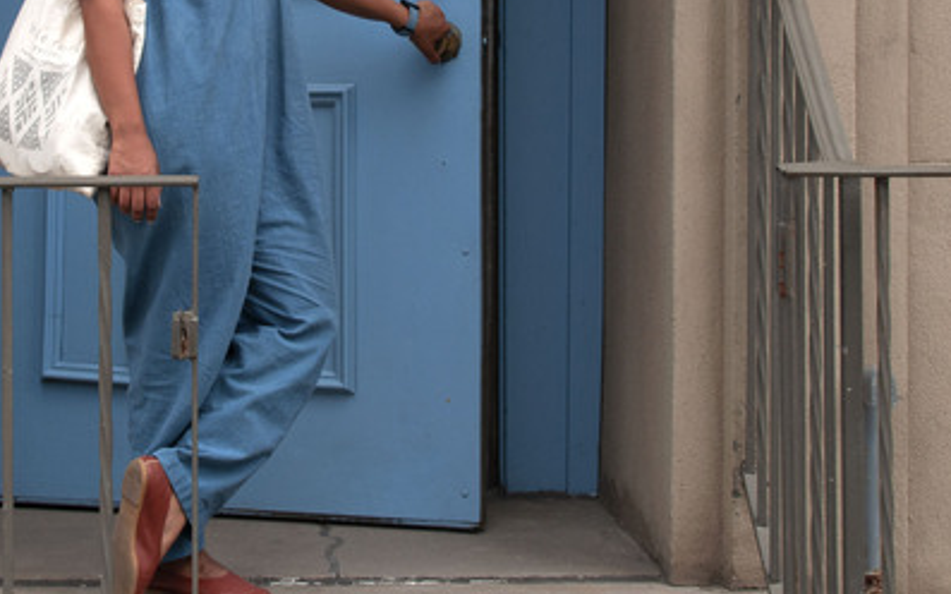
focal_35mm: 105
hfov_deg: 19.7
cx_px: 254
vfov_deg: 12.4
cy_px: 84
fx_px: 2721
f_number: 9
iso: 250
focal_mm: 35
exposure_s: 1/200
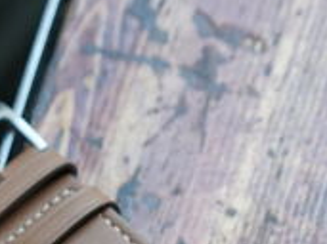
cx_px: 82
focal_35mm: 256
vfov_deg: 5.7
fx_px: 2417
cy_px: 480
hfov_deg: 7.7
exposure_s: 1/160
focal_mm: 55
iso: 800
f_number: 4
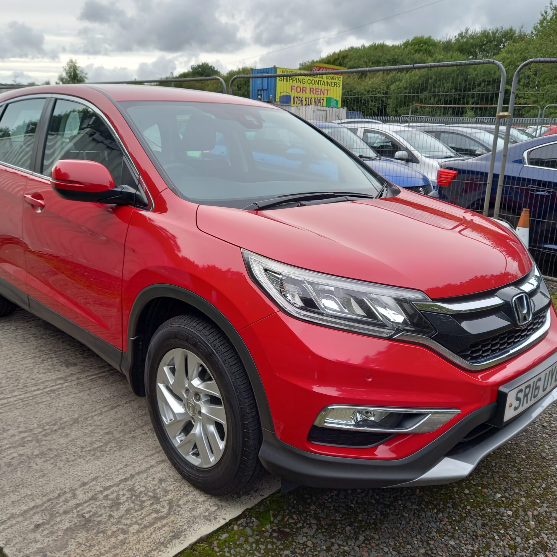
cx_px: 274
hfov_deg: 54.0
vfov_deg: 54.0
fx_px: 546
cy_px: 275
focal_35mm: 30
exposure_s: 1/120
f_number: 2
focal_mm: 4.6
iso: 40
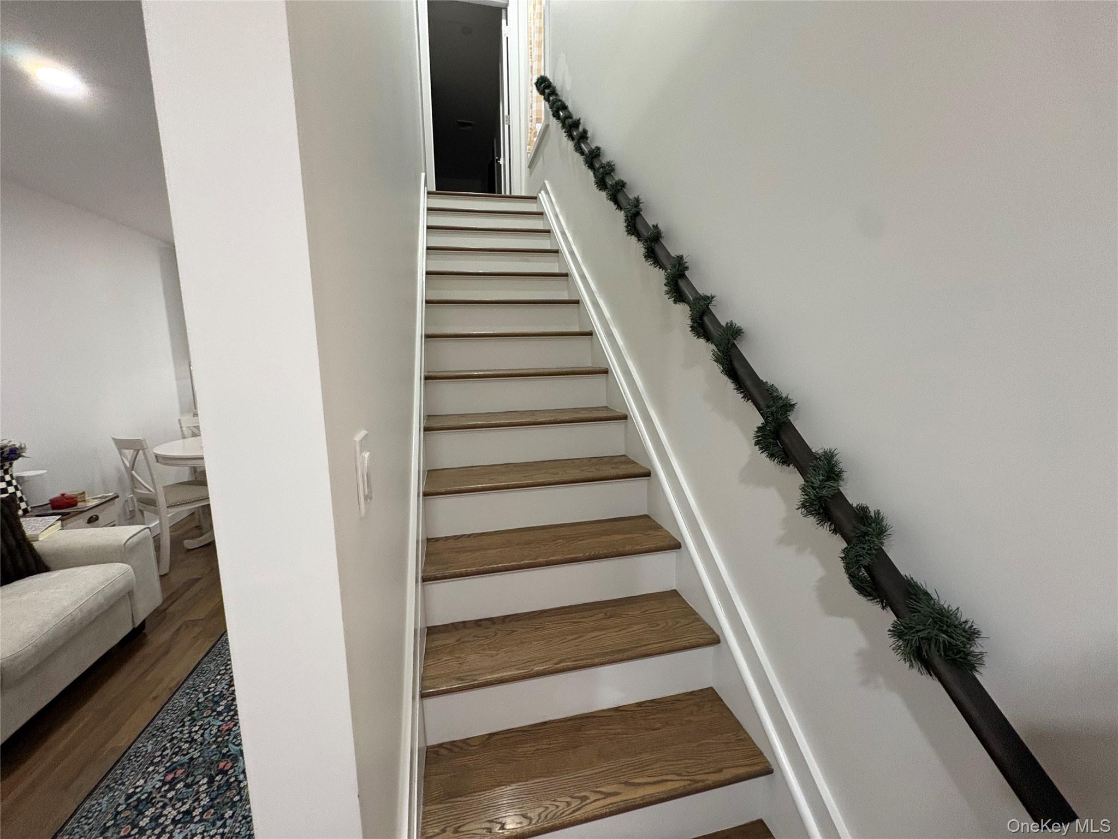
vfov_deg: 85.7
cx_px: 559
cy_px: 420
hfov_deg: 102.1
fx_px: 452
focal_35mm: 14
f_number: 2.2
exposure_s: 1/60
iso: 400
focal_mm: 2.22
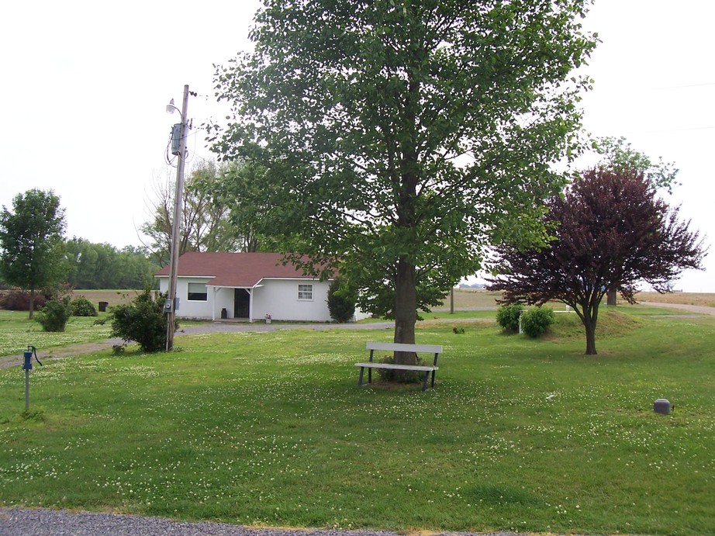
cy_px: 268
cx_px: 358
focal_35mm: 34
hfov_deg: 54.0
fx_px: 702
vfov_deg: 41.8
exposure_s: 1/350
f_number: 5.6
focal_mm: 5.6
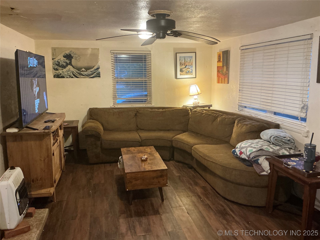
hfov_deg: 63.4
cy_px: 120
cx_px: 160
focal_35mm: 28
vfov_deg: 49.7
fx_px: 259
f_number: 1.8
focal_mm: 3
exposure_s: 1/30
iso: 250
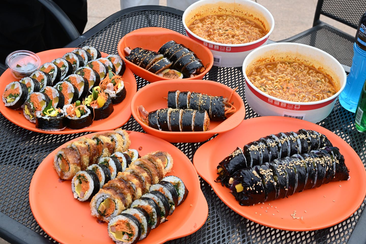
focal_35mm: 54
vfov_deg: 25.1
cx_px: 183
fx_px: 549
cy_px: 122
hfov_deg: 36.9
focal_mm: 54
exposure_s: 1/250
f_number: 14
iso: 1000
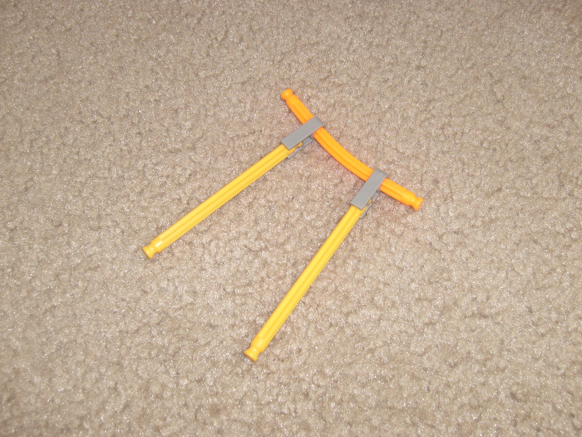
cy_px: 213
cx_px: 292
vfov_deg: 39.7
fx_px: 605
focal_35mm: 36
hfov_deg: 51.4
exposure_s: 1/45
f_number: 2.8
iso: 100
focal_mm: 5.8
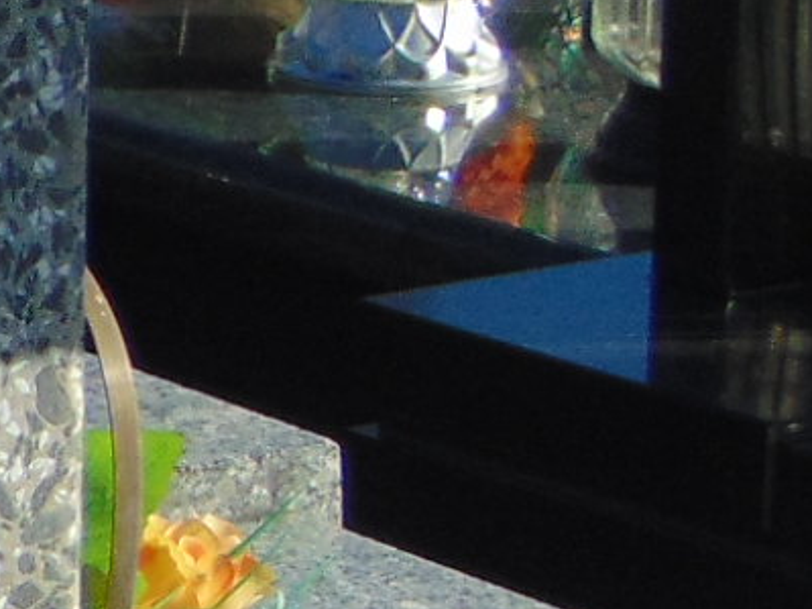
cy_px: 399
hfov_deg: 5.6
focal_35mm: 325
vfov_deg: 4.6
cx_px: -1801
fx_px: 7621
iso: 80
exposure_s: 1/1000
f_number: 3.5
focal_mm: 9
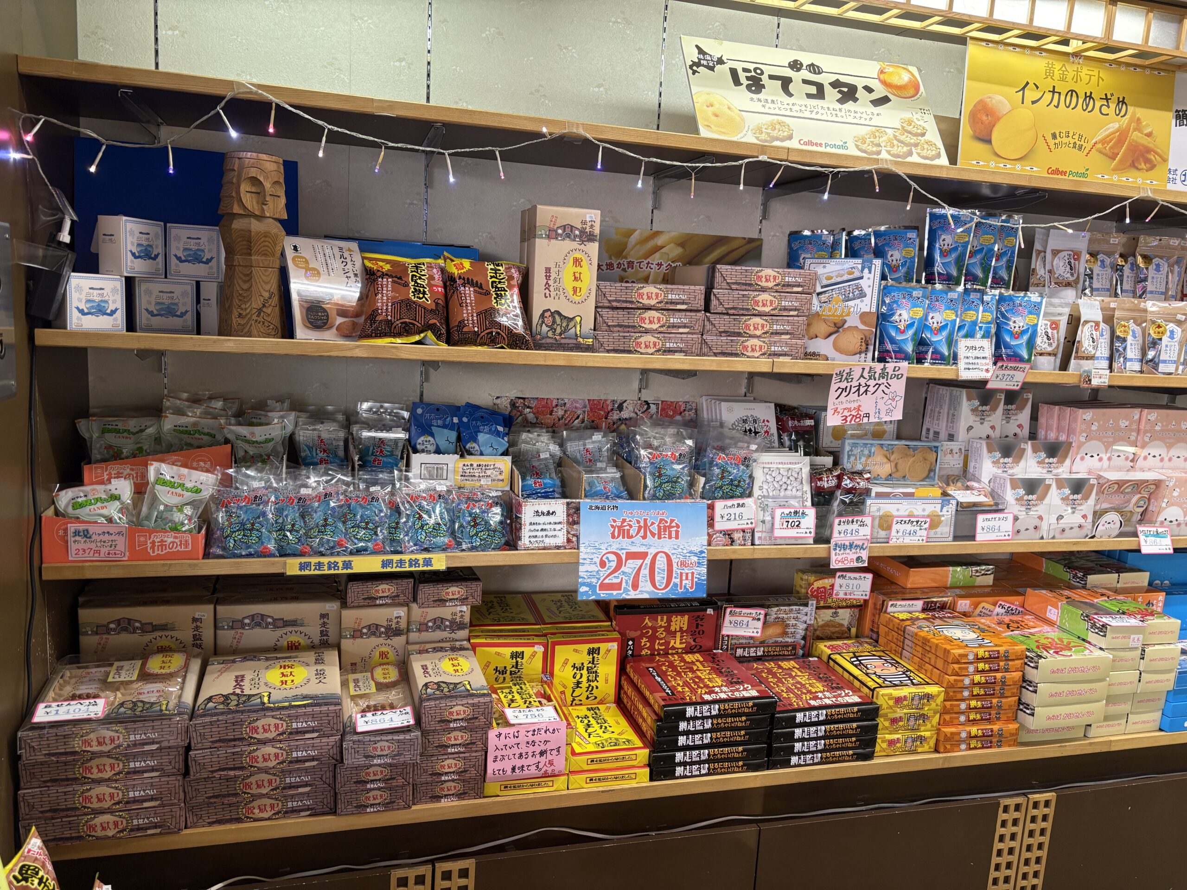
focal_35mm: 26
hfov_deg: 67.3
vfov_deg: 53.1
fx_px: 892
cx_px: 594
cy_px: 445
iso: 100
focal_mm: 5.96
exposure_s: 1/50
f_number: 1.6
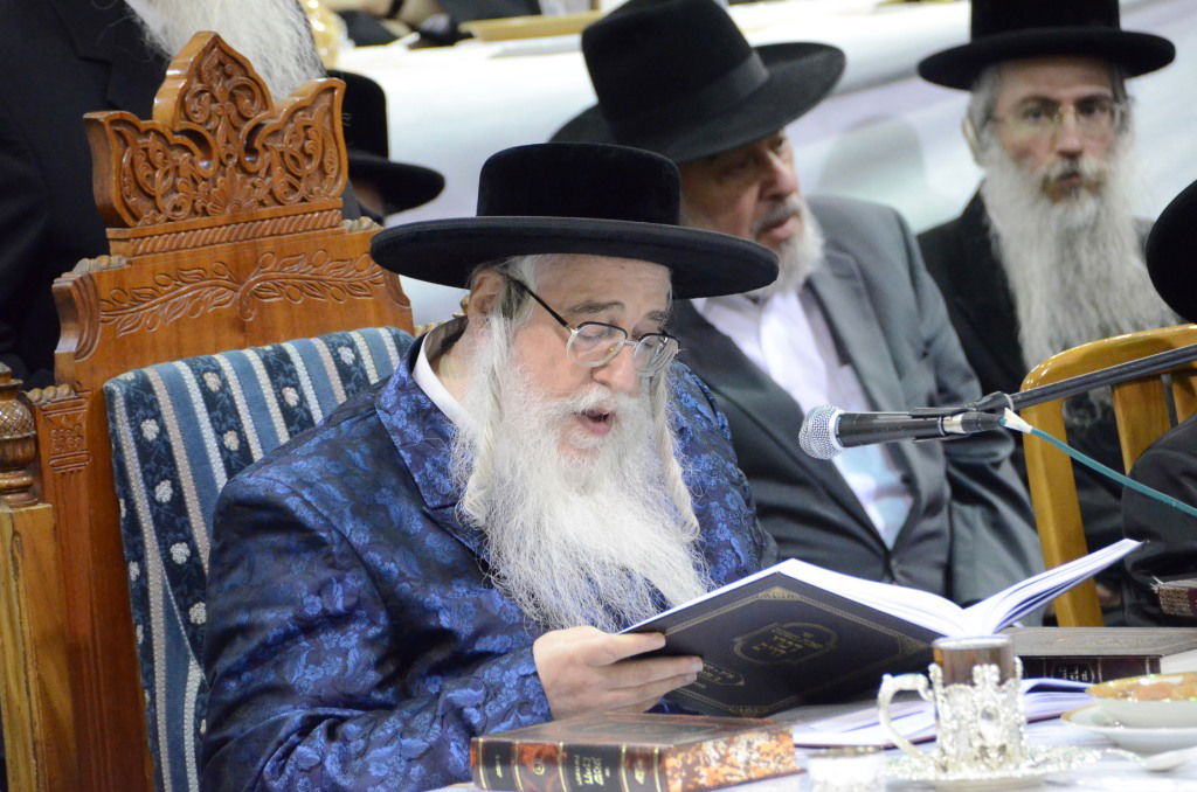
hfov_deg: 4.9
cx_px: 598
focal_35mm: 420
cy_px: 396
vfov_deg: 3.3
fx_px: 13935
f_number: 5.6
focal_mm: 280
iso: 5000
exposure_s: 1/50
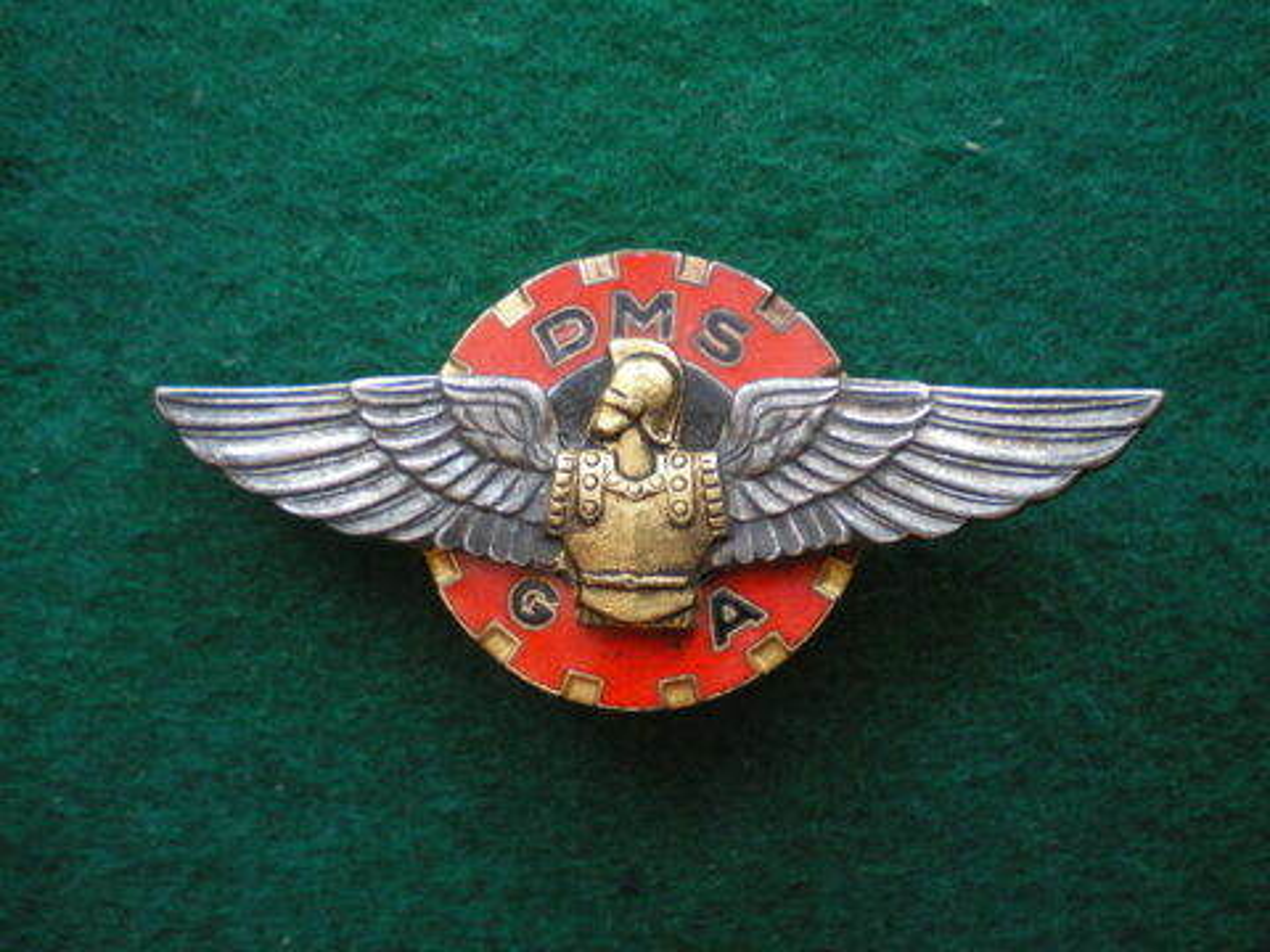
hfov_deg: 49.0
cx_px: 635
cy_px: 476
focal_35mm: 38
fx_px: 1394
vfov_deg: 37.7
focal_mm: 6.3
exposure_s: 1/15
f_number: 3.1
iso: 400
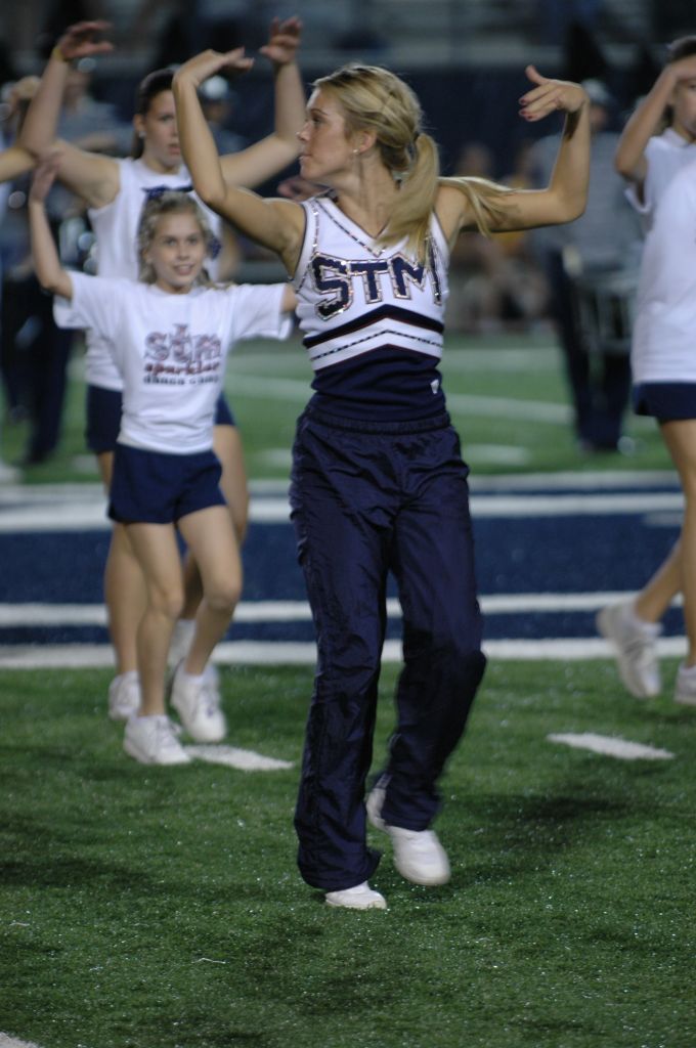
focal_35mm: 300
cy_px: 524
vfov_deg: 6.9
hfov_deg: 4.6
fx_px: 8723
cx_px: 348
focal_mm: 200
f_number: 2.8
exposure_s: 1/60
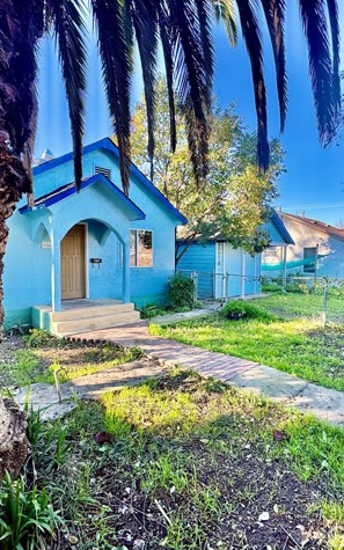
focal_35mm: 20
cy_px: 276
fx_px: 300
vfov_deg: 85.1
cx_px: 192
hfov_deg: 59.5
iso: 40
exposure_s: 1/155
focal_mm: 2.22
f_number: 2.2
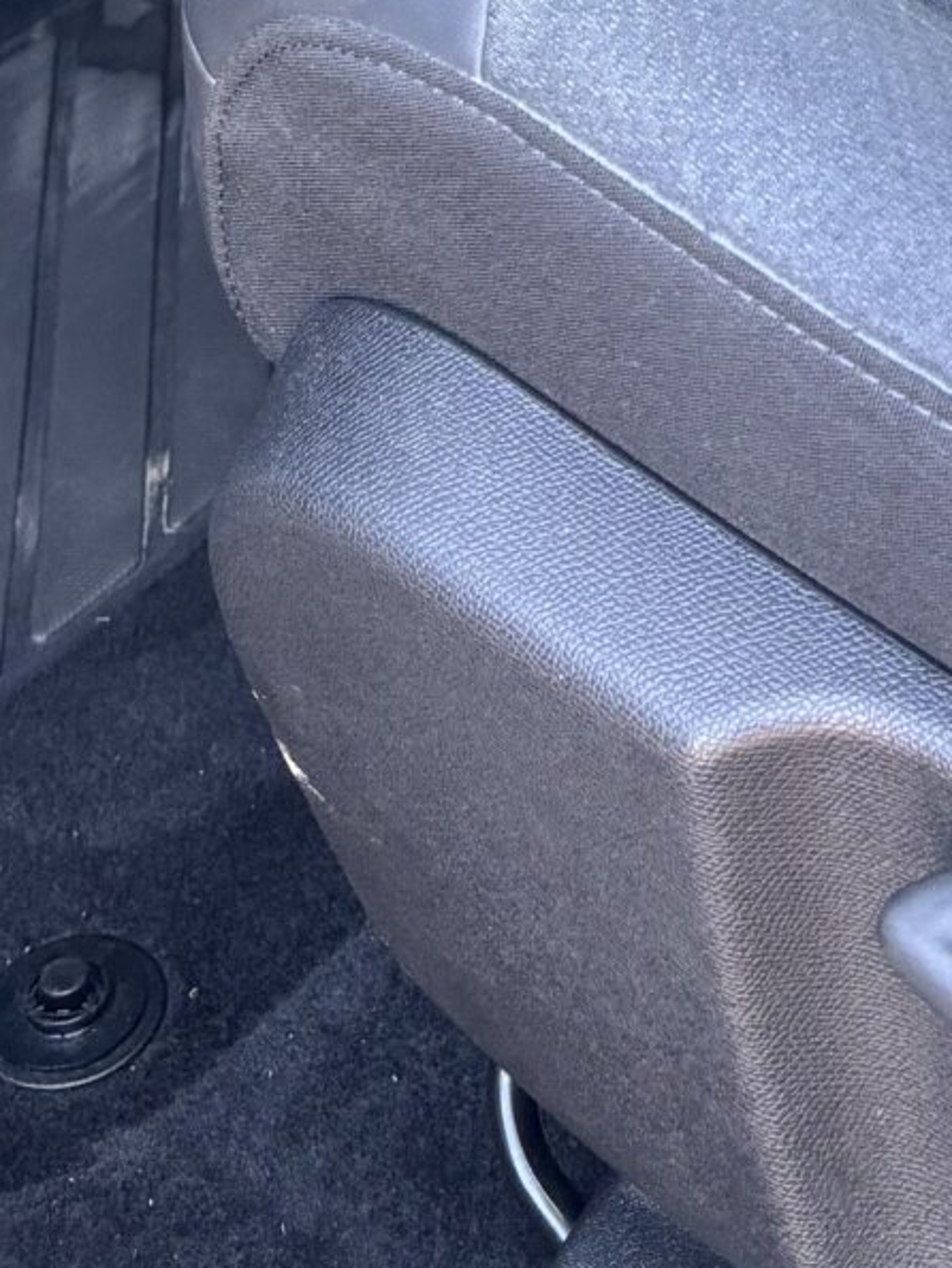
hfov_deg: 13.1
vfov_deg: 15.0
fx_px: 4104
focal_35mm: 112
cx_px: 850
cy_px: -1108
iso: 125
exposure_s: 1/121
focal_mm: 5.96
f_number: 1.6
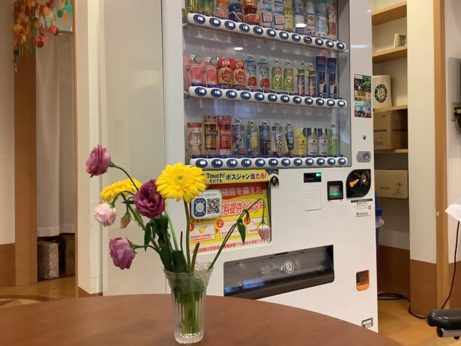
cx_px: 240
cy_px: 158
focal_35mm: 35
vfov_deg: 40.7
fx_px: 466
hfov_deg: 52.6
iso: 250
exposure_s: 1/60
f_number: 2.4
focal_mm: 3.3
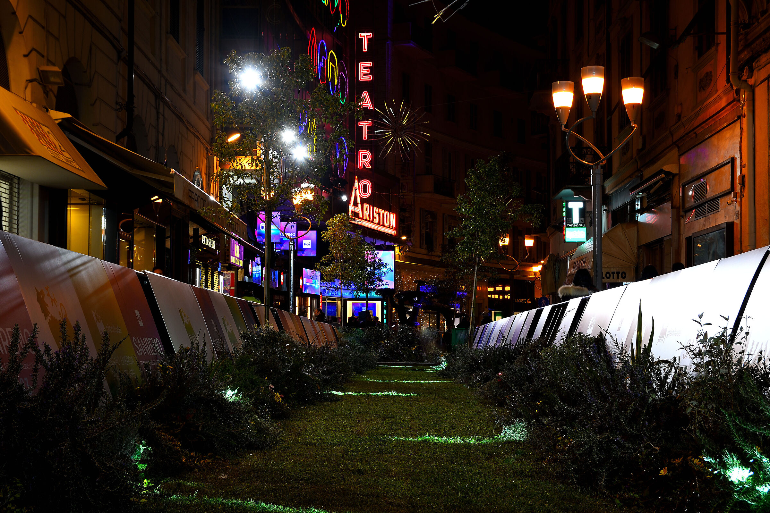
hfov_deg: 35.1
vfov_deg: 23.8
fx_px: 1219
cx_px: 385
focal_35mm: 57
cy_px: 256
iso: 100
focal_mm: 38
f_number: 8
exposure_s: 1/10
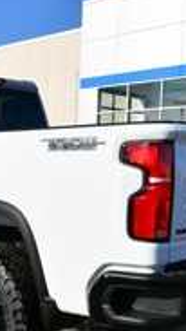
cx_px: 22
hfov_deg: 19.1
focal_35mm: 62
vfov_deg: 33.4
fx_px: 543
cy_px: 231
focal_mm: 18
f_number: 9
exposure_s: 1/320
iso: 100
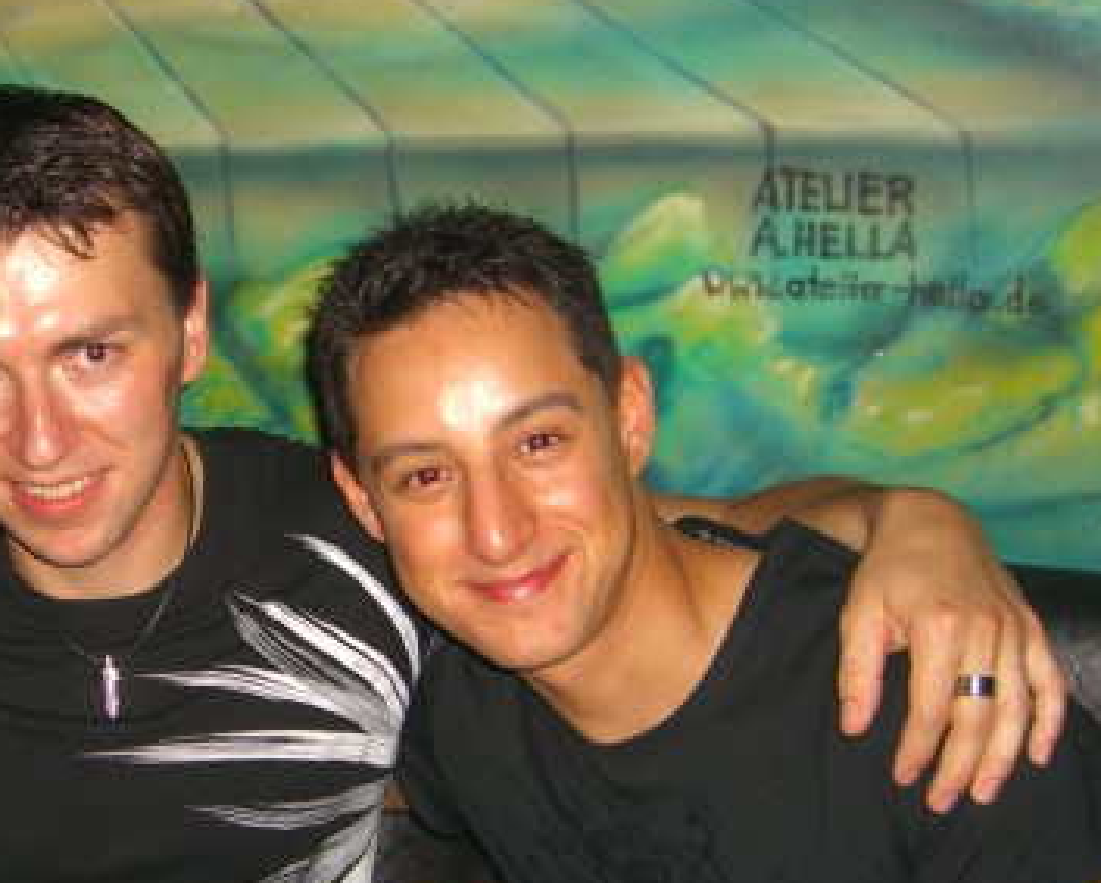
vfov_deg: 24.1
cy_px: 608
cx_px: 221
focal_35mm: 63
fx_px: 2055
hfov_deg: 29.3
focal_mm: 7.9
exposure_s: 1/60
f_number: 2.8
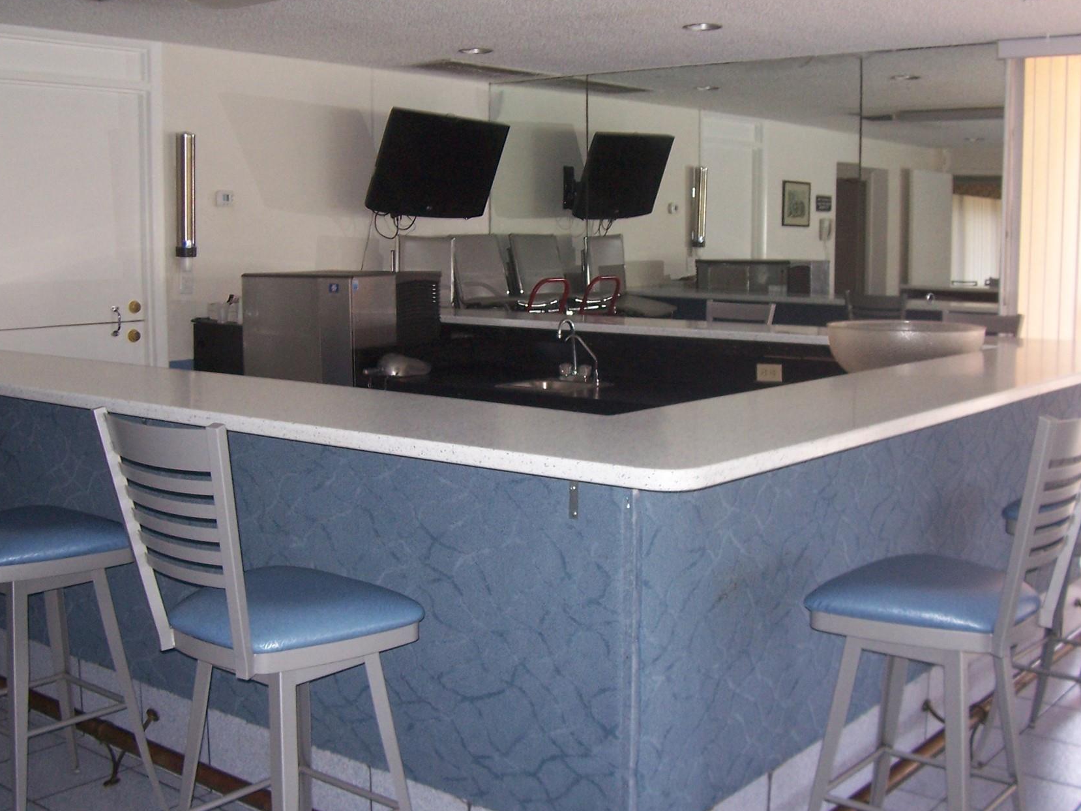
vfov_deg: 34.3
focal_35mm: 42
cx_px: 514
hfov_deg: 44.8
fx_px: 1311
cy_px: 388
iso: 125
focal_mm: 5.6
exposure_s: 1/60
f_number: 2.7
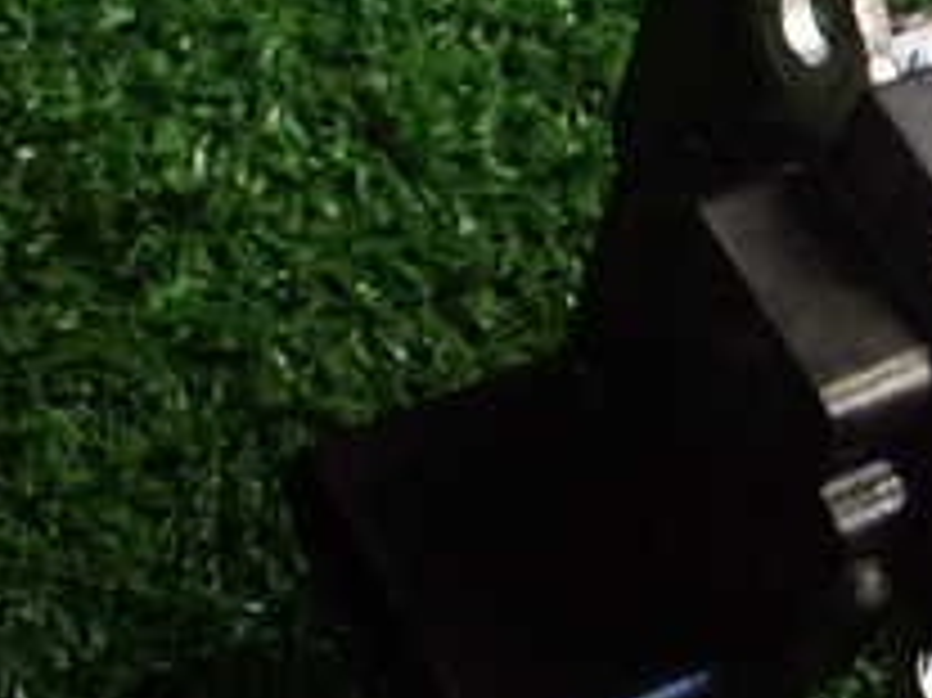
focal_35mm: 87
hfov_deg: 21.3
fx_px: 2341
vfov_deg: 17.0
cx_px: 1054
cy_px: 342
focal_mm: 5.4
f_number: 2.3
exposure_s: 1/125
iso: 400
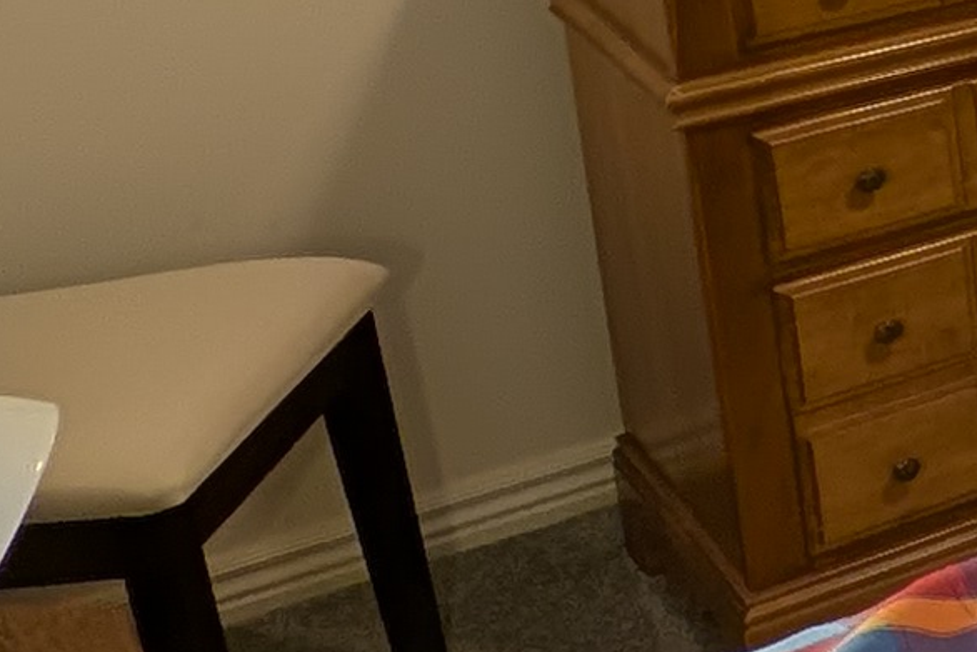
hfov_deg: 14.7
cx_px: 2351
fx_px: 2362
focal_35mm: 87
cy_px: -297
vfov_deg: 14.7
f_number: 1.95
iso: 50
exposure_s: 1/24
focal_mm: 2.23
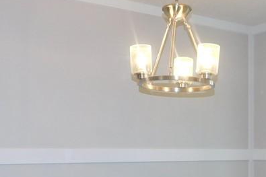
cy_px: 143
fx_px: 458
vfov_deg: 21.6
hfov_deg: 32.3
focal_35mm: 62
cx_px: 161
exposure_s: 1/30
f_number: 3
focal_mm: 4
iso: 200
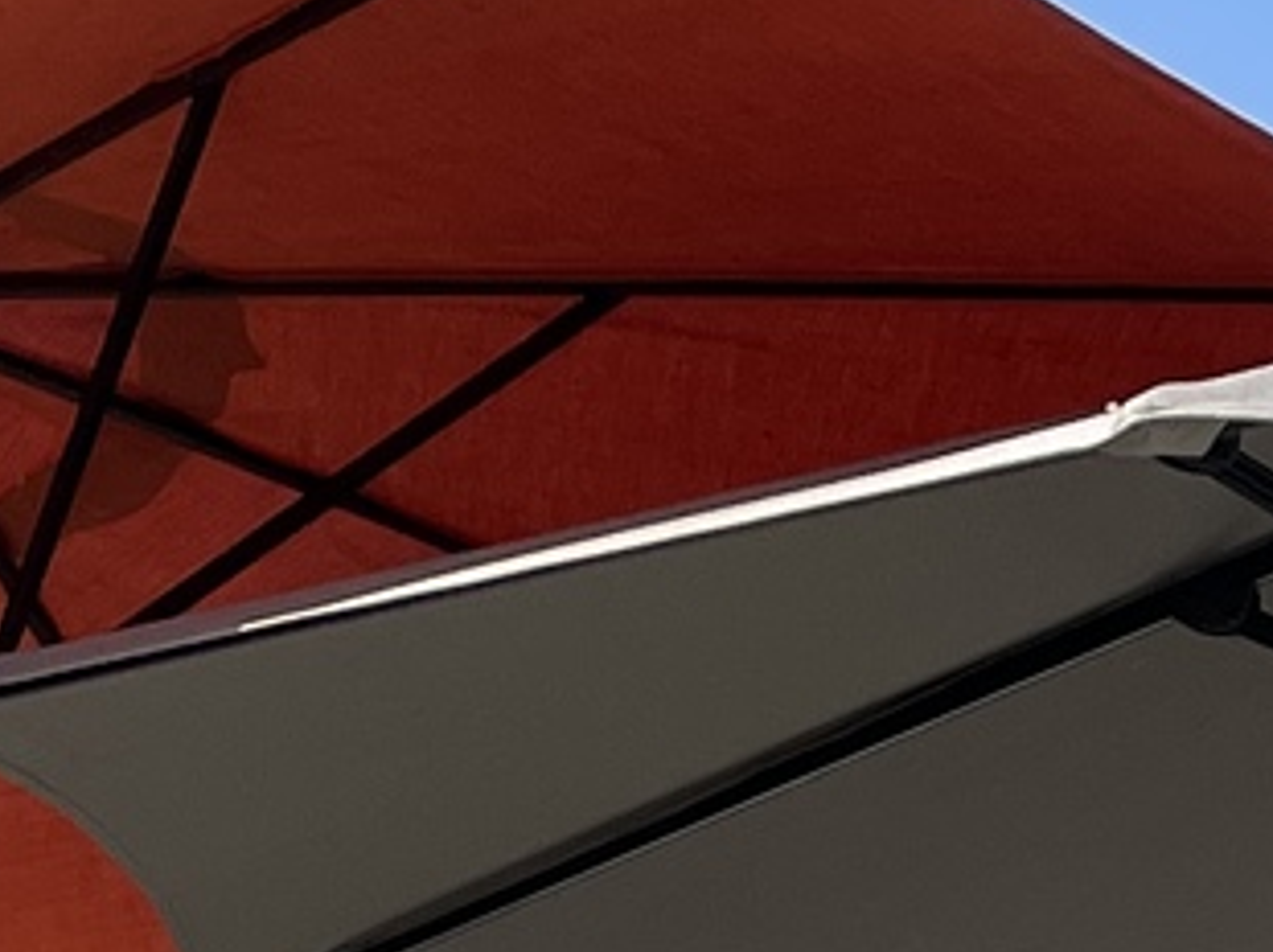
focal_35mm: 168
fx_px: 6173
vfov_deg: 7.8
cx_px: 1946
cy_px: 2700
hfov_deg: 11.3
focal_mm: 4.2
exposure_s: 1/3861
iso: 32
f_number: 1.6
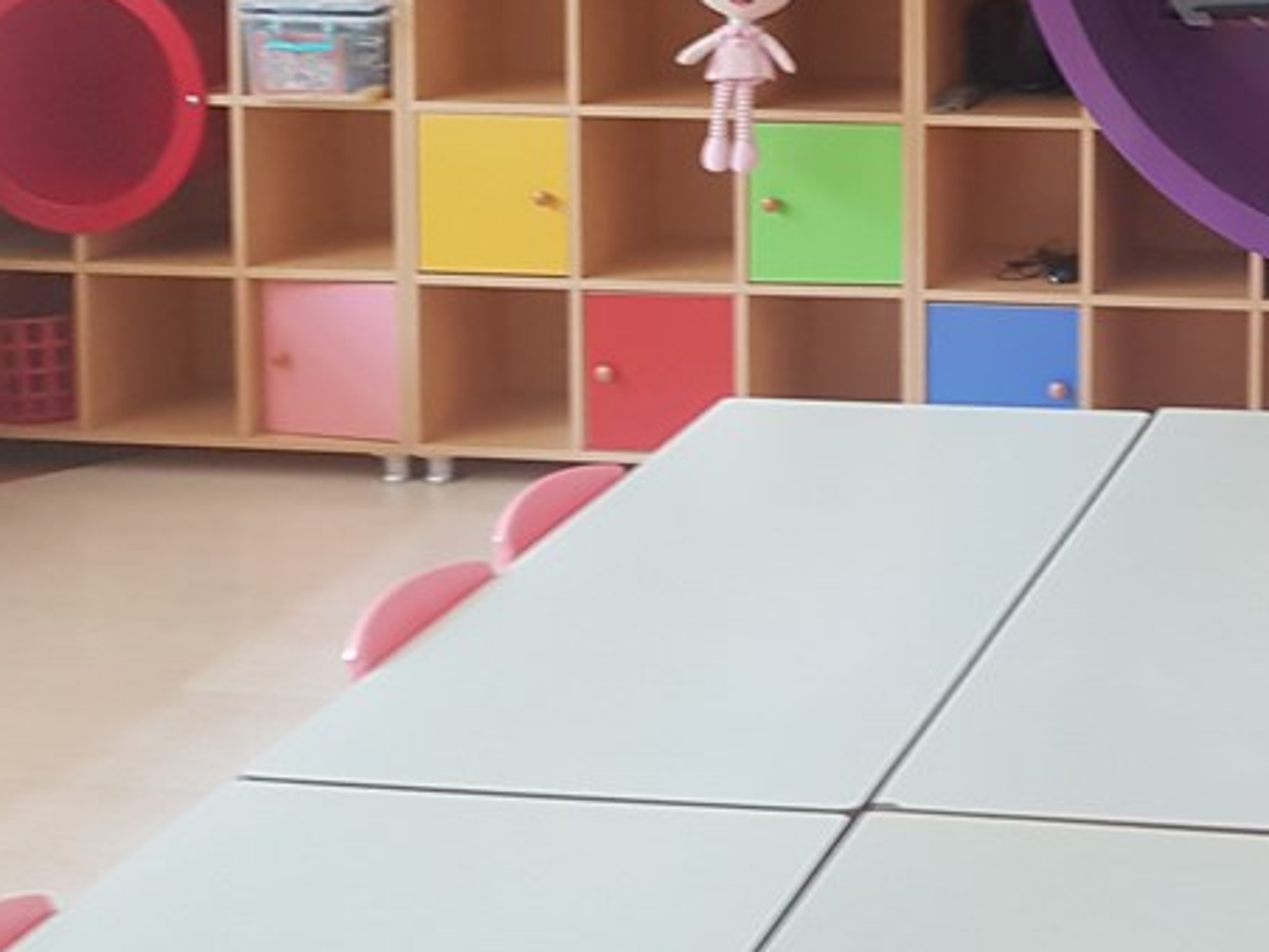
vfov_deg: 20.0
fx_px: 2529
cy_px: -185
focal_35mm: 69
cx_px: 1446
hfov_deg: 25.8
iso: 200
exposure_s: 1/33
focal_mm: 4.2
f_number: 1.7
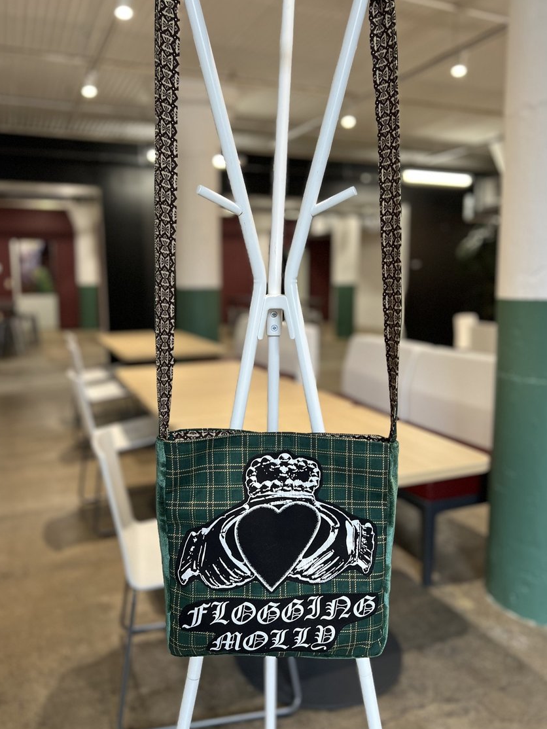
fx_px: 590
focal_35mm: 28
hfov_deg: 49.8
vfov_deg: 63.4
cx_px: 268
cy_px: 355
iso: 160
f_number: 1.5
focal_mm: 5.7
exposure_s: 1/60
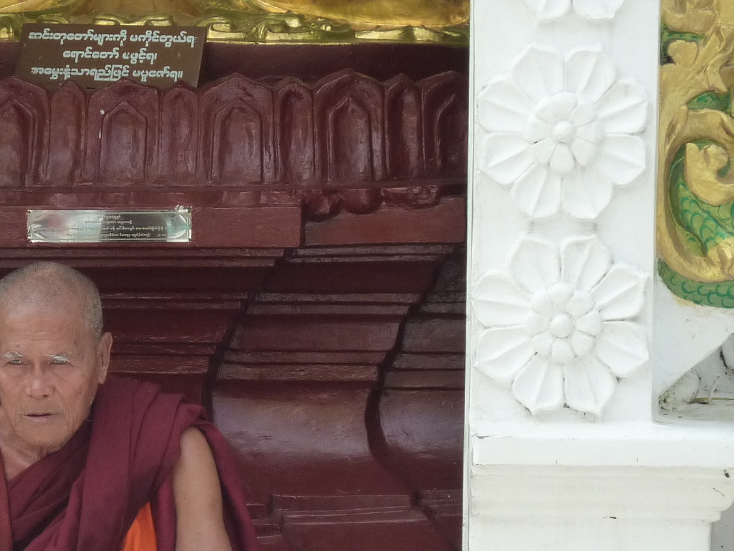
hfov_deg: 6.3
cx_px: 266
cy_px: 368
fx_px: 6636
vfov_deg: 4.7
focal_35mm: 313
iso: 200
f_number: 4.5
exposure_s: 1/500
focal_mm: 24.1
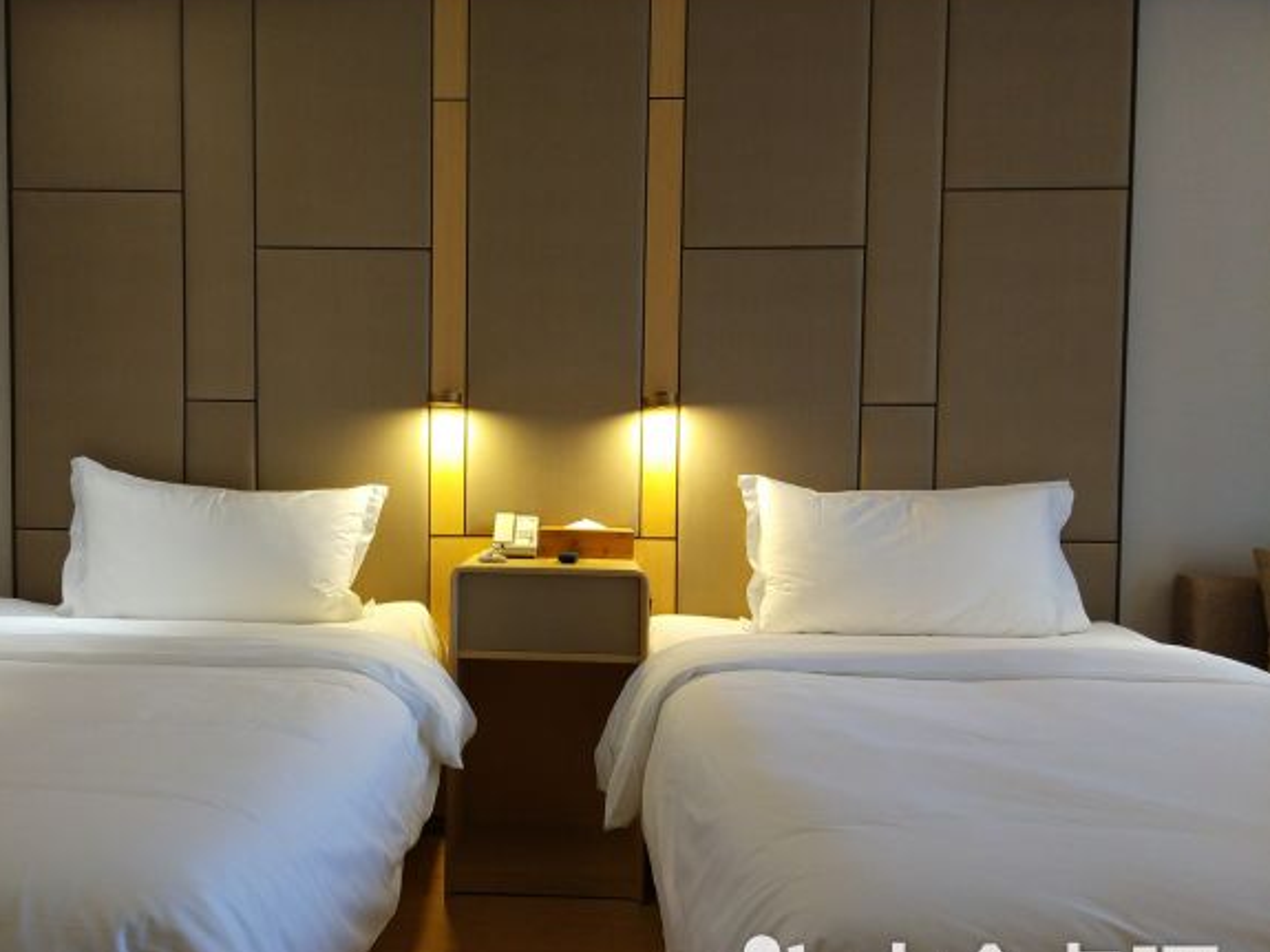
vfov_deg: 49.7
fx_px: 1027
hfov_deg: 62.9
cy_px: 522
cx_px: 504
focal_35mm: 28
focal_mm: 4.06
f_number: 2
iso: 400
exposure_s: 1/50
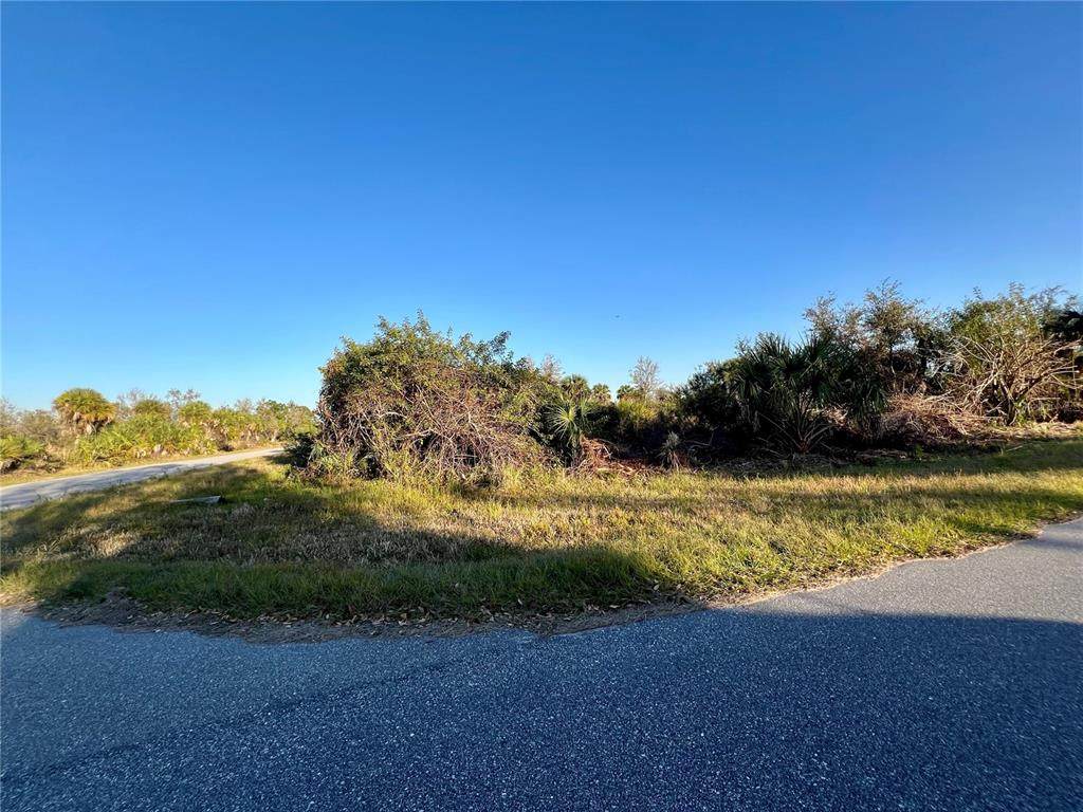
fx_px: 407
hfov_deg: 106.2
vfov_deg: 89.9
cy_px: 406
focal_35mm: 13
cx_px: 542
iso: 32
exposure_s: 1/874
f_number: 1.8
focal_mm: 1.57
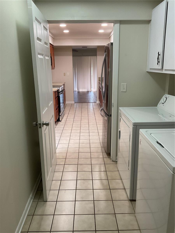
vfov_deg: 61.7
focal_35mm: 29
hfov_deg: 48.2
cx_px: 88
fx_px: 195
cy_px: 116
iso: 80
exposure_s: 1/60
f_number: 1.8
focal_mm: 3
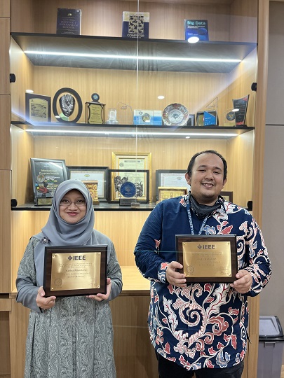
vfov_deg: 67.3
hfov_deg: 53.1
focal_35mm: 26
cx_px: 142
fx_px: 284
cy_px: 189
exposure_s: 1/50
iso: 125
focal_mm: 5.1
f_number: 1.6
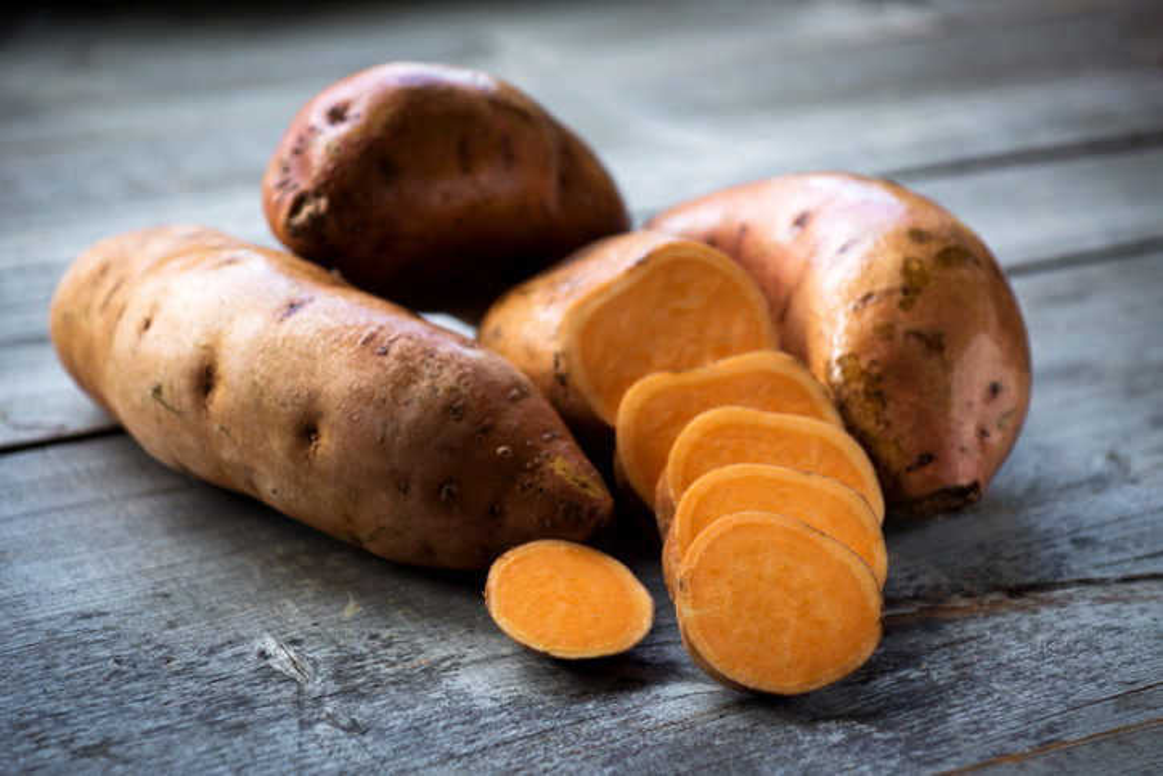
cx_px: 582
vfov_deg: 13.0
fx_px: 3393
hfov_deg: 19.5
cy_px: 388
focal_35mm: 105
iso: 100
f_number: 4.5
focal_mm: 70
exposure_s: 1/50
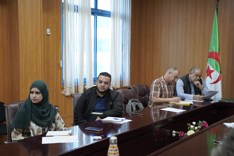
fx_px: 327
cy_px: 78
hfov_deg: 39.4
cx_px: 117
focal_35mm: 50
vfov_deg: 26.8
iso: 1000
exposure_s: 1/160
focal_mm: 50.3
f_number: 4
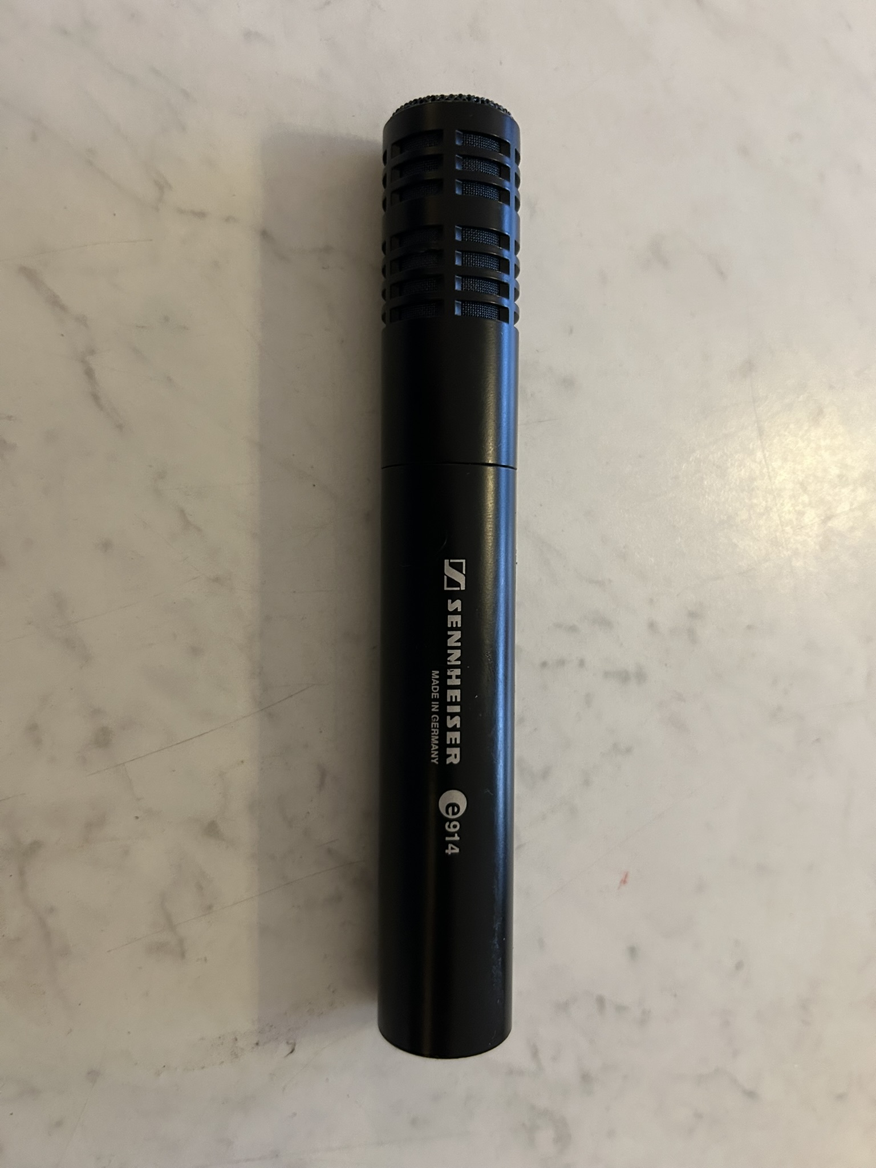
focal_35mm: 26
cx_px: 438
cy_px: 584
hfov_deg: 53.1
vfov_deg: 67.3
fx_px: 877
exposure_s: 1/50
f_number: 1.5
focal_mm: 5.7
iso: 400
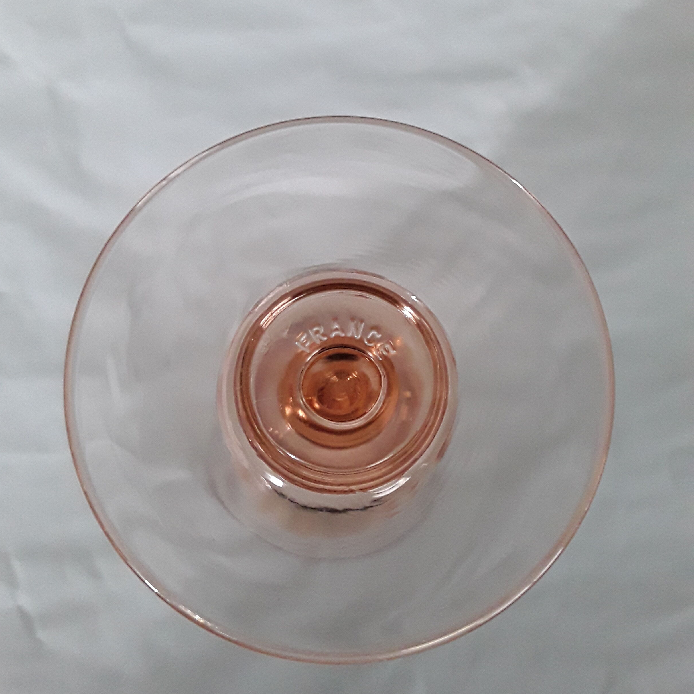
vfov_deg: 51.1
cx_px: 346
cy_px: 337
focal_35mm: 32
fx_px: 726
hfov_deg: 51.1
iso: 250
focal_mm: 2.91
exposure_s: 1/17
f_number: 1.9
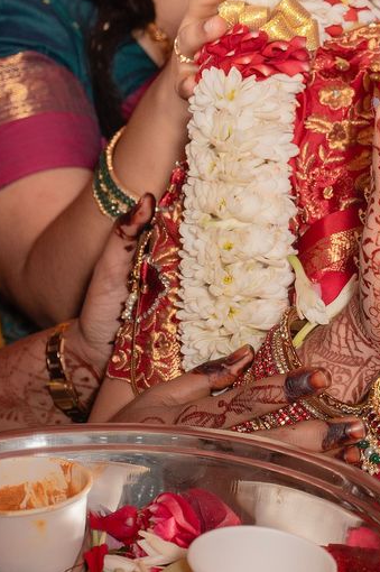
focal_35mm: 168
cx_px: 544
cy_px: 143
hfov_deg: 8.0
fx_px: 2665
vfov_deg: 12.2
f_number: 5.6
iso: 160
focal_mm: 57
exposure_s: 1/160
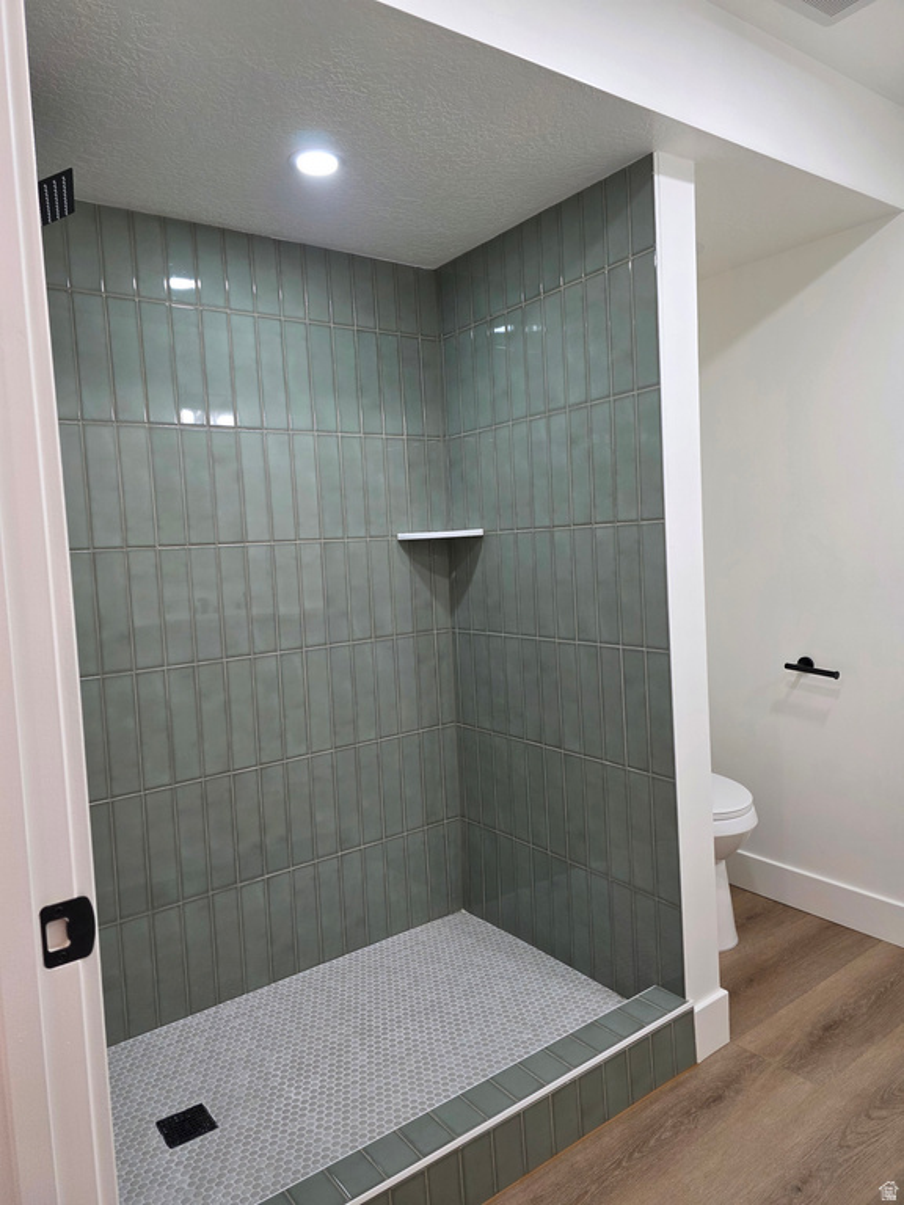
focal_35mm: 23
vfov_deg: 73.9
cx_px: 452
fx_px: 801
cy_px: 602
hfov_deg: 58.9
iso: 160
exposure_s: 1/120
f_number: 1.7
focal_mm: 6.3
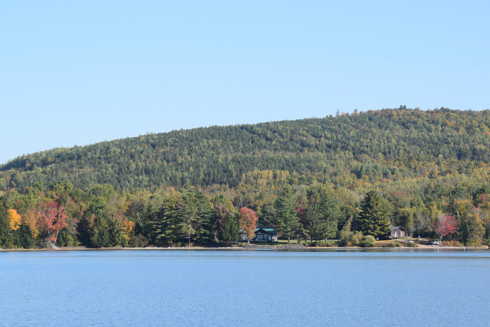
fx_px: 2069
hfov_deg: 13.5
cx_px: 250
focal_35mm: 152
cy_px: 175
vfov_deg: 9.0
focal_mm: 90
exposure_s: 1/400
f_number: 10
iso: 200
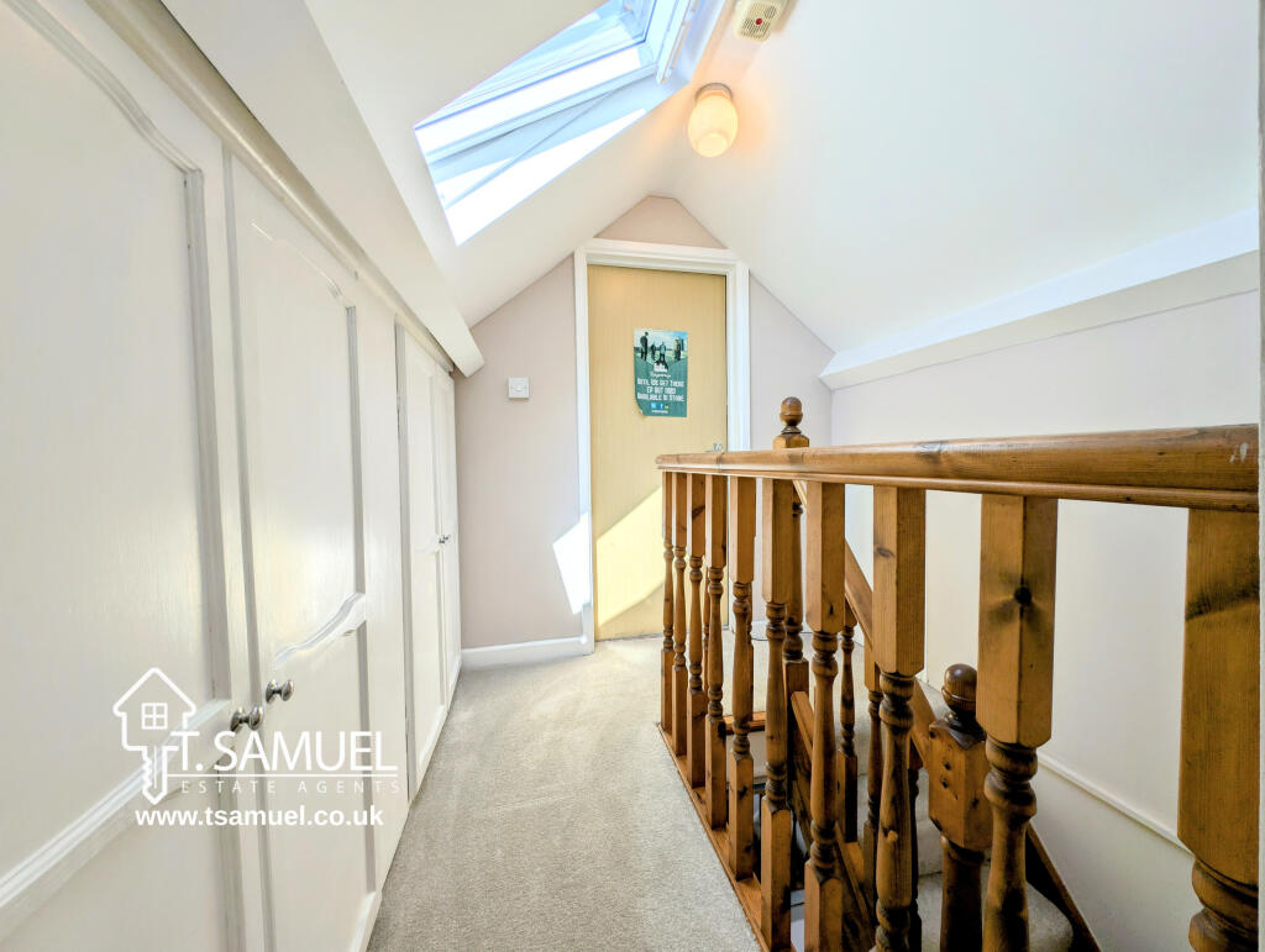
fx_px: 439
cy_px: 476
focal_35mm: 12
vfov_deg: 94.6
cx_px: 632
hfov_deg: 110.5
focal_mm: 2.23
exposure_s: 1/675
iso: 41
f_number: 1.95
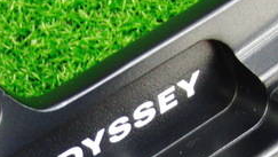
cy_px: 150
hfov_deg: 20.1
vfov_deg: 11.4
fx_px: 782
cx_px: 105
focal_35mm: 106
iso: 400
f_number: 3.6
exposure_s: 1/15
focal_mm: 6.42
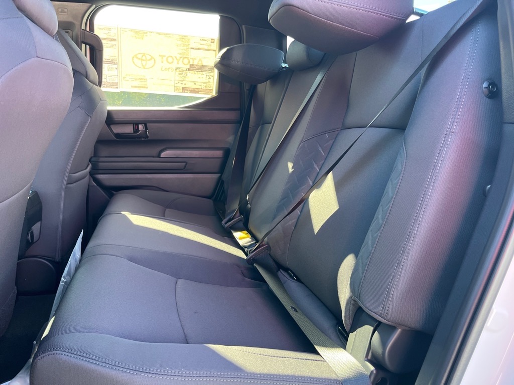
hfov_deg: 67.3
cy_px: 192
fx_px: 386
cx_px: 257
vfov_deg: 53.1
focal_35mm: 26
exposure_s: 1/91
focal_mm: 5.1
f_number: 1.6
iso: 125
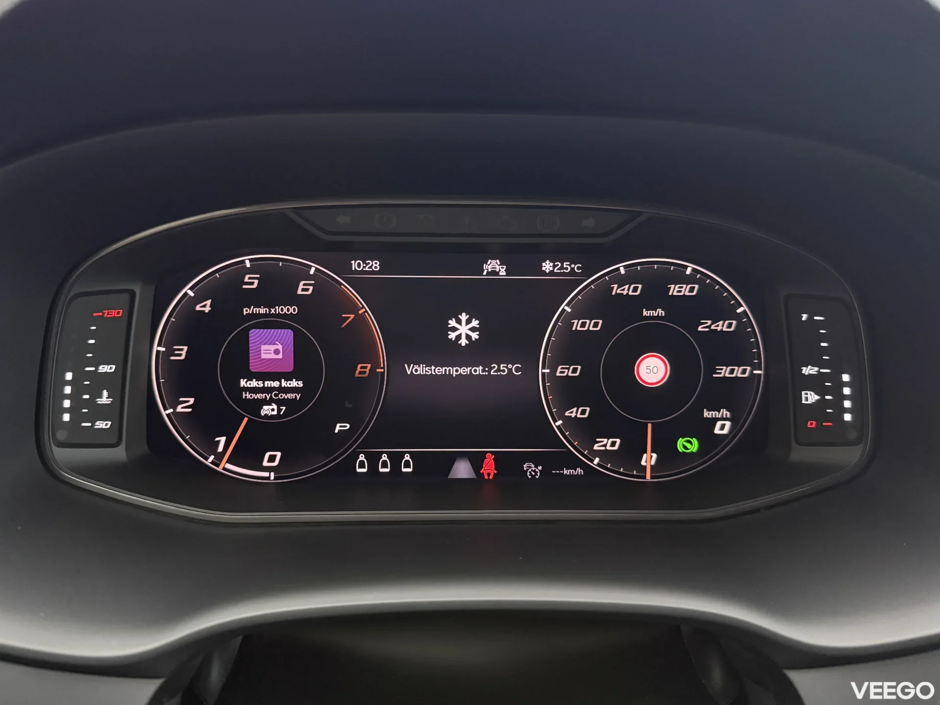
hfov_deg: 71.6
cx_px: 470
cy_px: 352
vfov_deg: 56.8
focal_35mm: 24
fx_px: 652
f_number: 1.78
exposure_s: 1/28
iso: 1250
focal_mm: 6.76
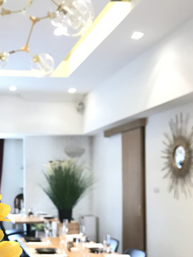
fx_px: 394
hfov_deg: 26.6
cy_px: 174
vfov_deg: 35.8
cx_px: 18
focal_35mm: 53
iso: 100
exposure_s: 1/17
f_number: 1.8
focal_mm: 3.99
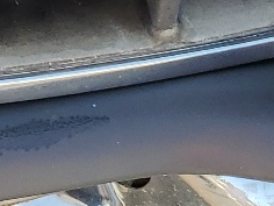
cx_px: -228
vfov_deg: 7.2
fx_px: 1393
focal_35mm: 176
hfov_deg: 10.5
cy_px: -481
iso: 50
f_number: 1.5
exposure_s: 1/556
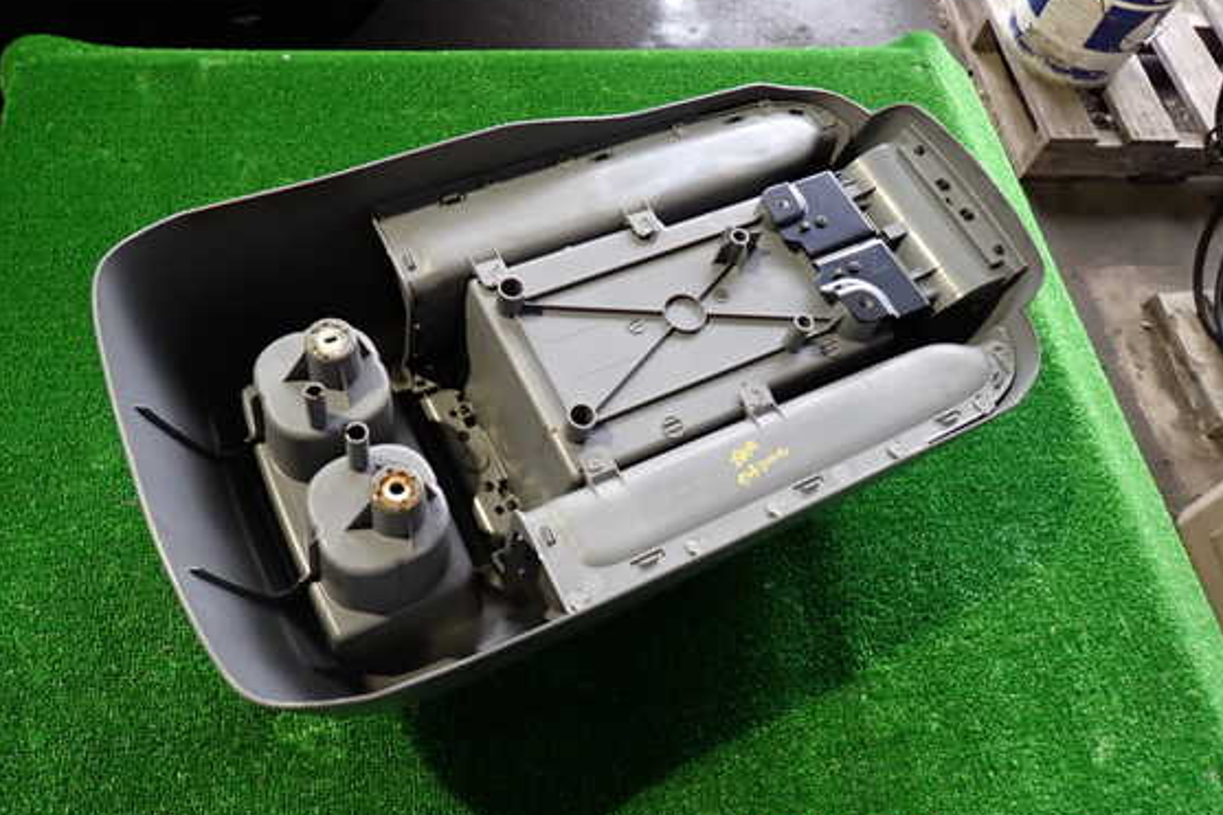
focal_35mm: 28
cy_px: 373
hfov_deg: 65.5
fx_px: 951
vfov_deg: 46.3
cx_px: 586
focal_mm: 4.5
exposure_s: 1/30
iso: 250
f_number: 2
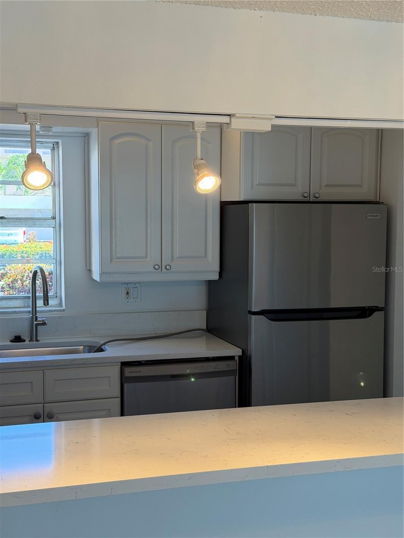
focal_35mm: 48
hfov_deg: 30.3
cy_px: 269
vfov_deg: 39.7
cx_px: 202
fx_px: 747
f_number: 1.78
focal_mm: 6.76
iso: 125
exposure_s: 1/156
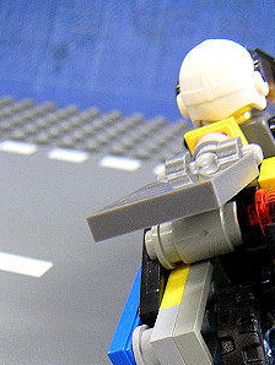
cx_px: 217
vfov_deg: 26.0
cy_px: 274
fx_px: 783
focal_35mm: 74
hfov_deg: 19.7
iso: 100
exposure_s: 1/4
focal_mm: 6
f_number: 3
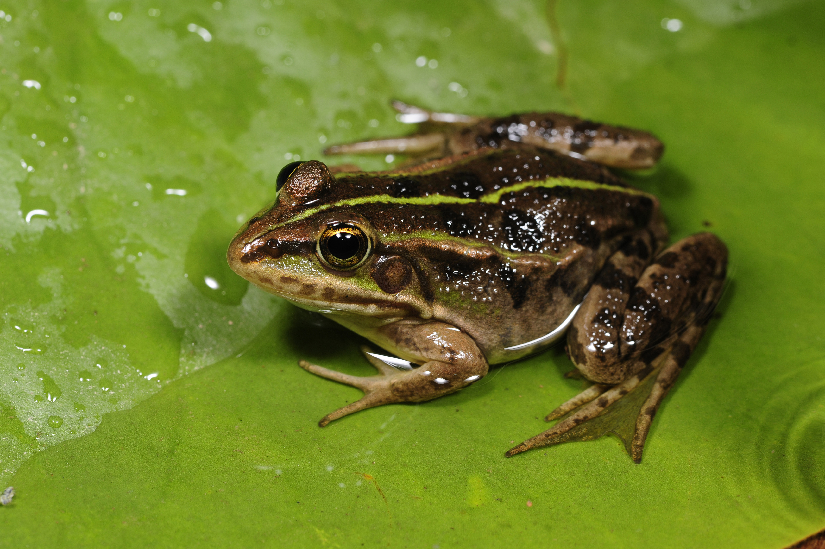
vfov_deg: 13.0
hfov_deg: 19.5
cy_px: 274
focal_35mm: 105
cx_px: 412
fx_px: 2405
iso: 400
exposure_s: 1/80
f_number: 18
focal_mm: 105
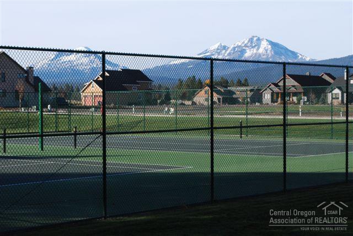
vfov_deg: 16.6
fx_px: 810
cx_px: 176
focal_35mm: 82
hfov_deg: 24.6
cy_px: 118
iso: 800
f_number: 10
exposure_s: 1/800
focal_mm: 55
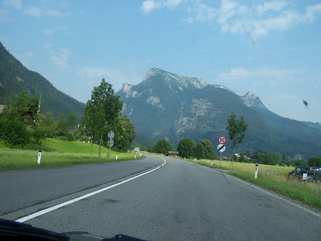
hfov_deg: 49.0
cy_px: 120
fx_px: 352
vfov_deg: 37.7
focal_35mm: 38
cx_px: 160
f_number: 2.8
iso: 80
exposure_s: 1/1000
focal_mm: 6.3
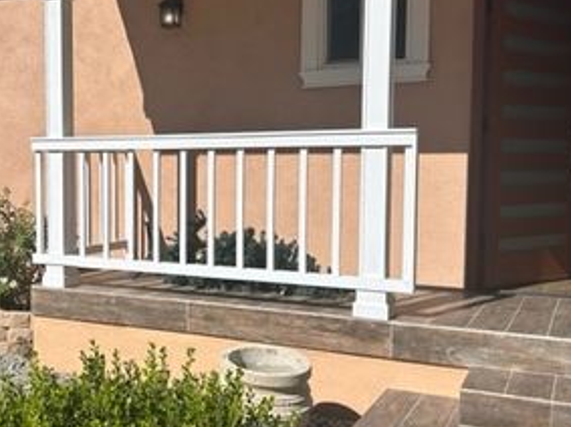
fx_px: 758
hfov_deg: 40.4
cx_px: 165
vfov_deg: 31.5
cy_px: 225
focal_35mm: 46
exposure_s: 1/9434
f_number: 1.5
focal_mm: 5.7
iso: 50
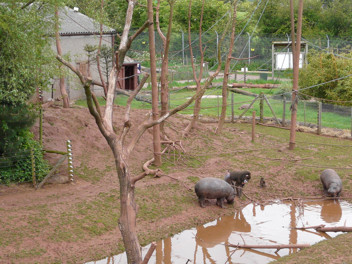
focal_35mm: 84
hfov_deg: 23.3
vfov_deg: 17.6
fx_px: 854
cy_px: 132
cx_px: 176
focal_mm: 8.8
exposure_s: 1/200
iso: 100
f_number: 4.5
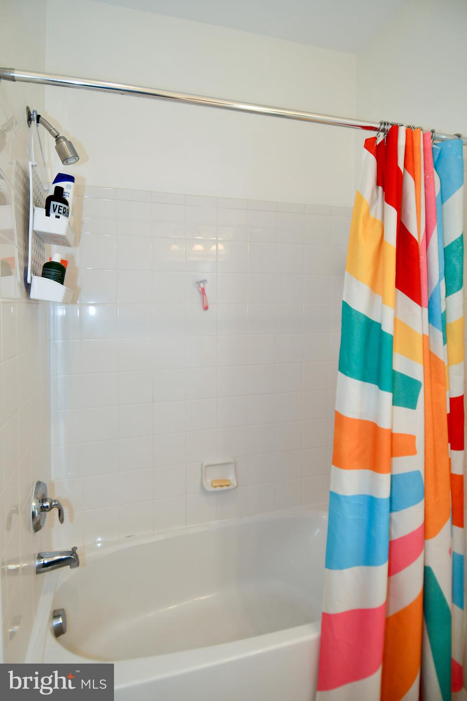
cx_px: 234
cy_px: 350
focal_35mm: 18
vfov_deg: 90.0
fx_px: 350
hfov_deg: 67.4
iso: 400
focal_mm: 12
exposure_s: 1/60
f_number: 4
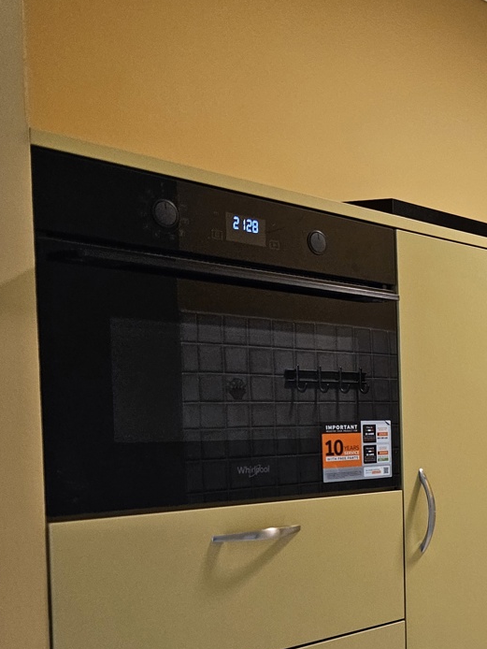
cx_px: 711
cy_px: 474
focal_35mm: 53
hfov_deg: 22.9
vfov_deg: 35.5
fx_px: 994
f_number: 1.8
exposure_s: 1/100
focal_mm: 5.4
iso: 250
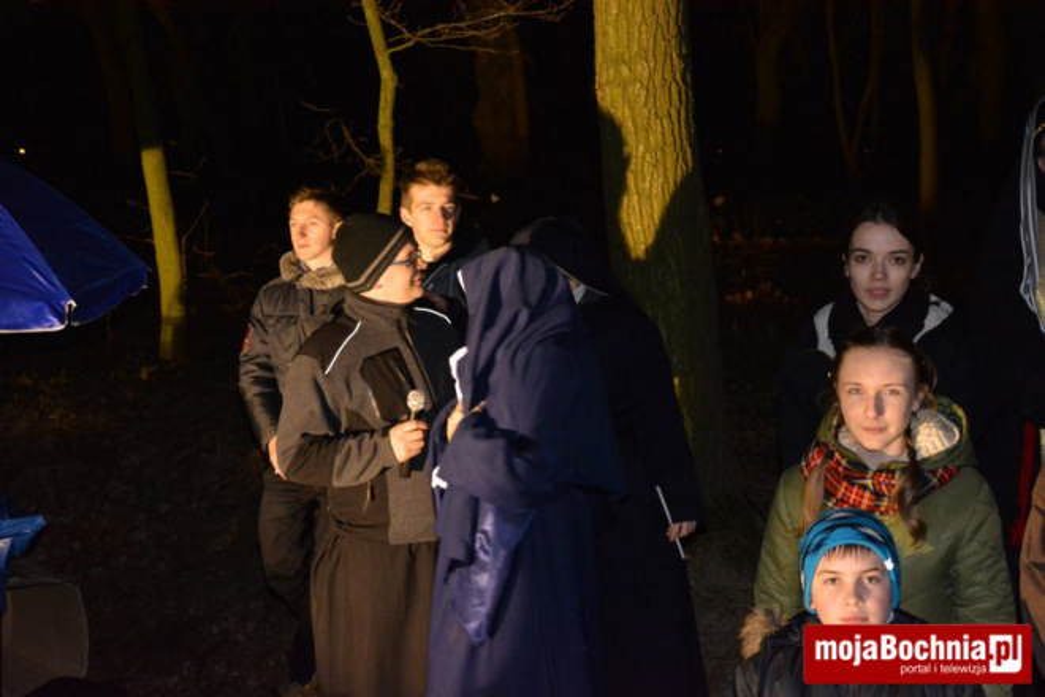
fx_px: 1742
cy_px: 348
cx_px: 522
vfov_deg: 22.6
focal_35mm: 60
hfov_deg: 33.4
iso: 1600
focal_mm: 40
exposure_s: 1/30
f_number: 4.5
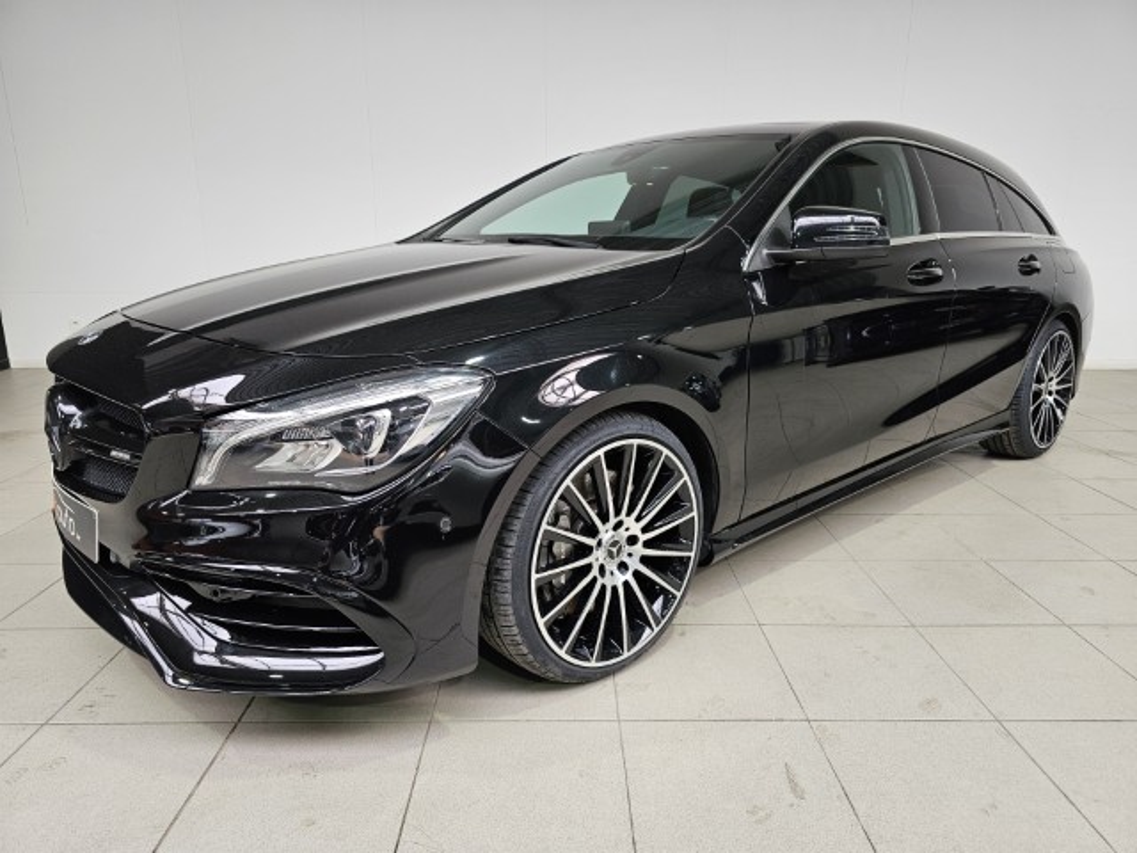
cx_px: 568
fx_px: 755
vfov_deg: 58.9
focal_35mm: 23
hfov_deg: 73.9
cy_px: 426
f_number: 1.7
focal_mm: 6.3
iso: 100
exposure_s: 1/180
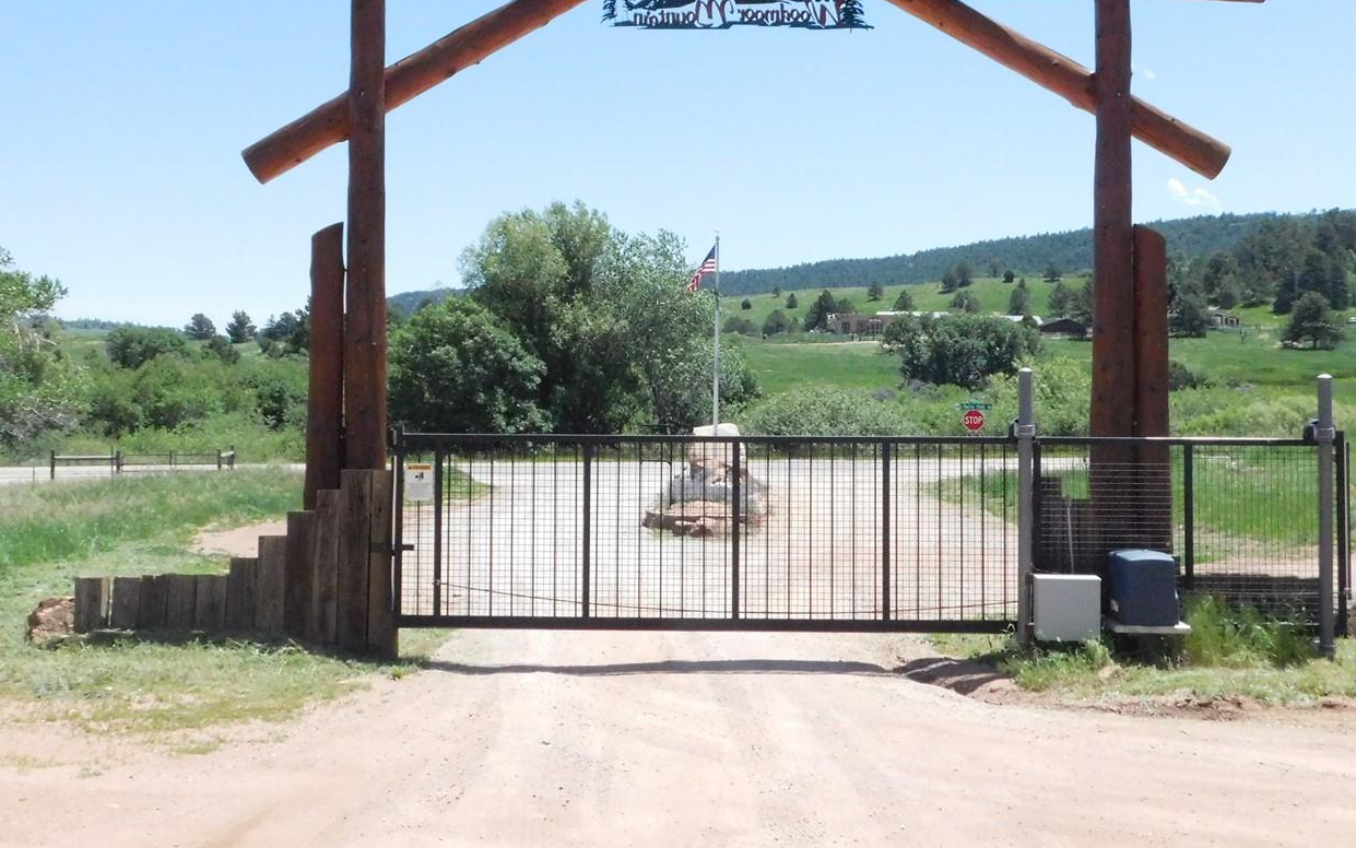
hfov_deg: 48.2
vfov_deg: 31.1
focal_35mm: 41
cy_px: 299
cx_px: 659
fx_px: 1515
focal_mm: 5.3
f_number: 6.4
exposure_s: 1/1500
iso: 800
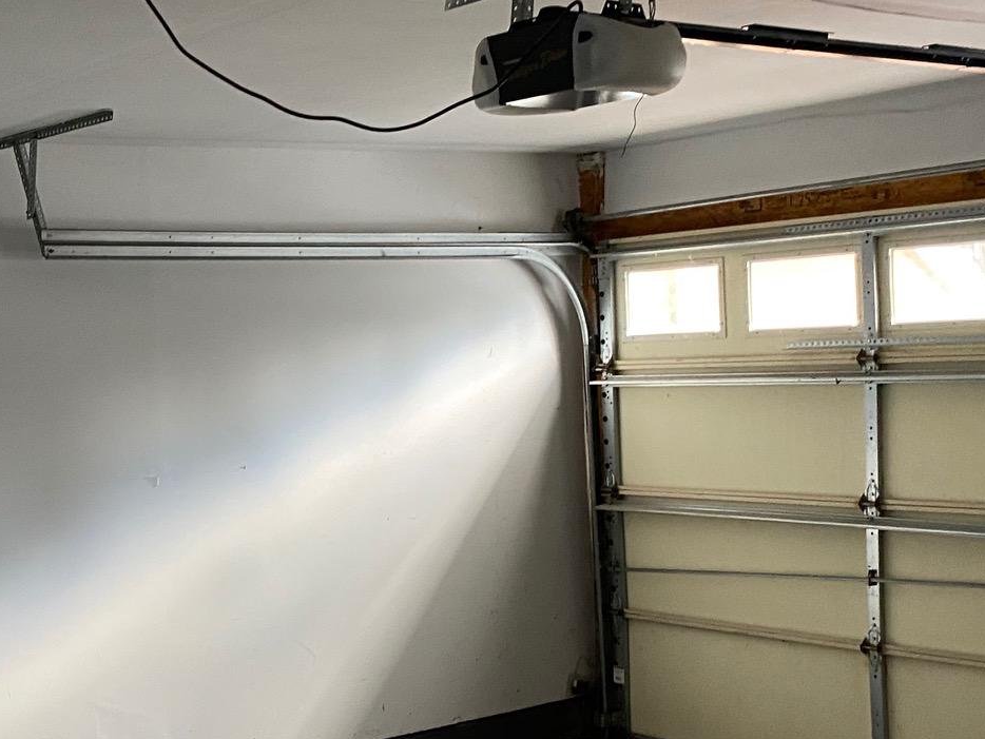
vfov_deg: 25.6
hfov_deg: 32.0
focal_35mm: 57
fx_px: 1622
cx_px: 78
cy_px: 437
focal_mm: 4.25
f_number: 1.8
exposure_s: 1/60
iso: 250
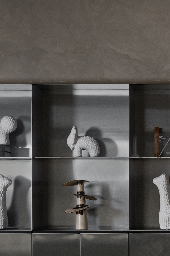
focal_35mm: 140
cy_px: 177
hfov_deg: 9.6
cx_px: 223
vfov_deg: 14.6
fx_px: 992
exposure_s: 1/2
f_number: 8
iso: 320
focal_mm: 30
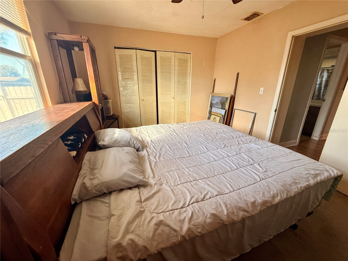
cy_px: 130
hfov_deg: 102.1
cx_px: 174
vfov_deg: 85.7
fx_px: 141
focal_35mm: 14
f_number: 2.2
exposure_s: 1/99
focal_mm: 2.22
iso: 200
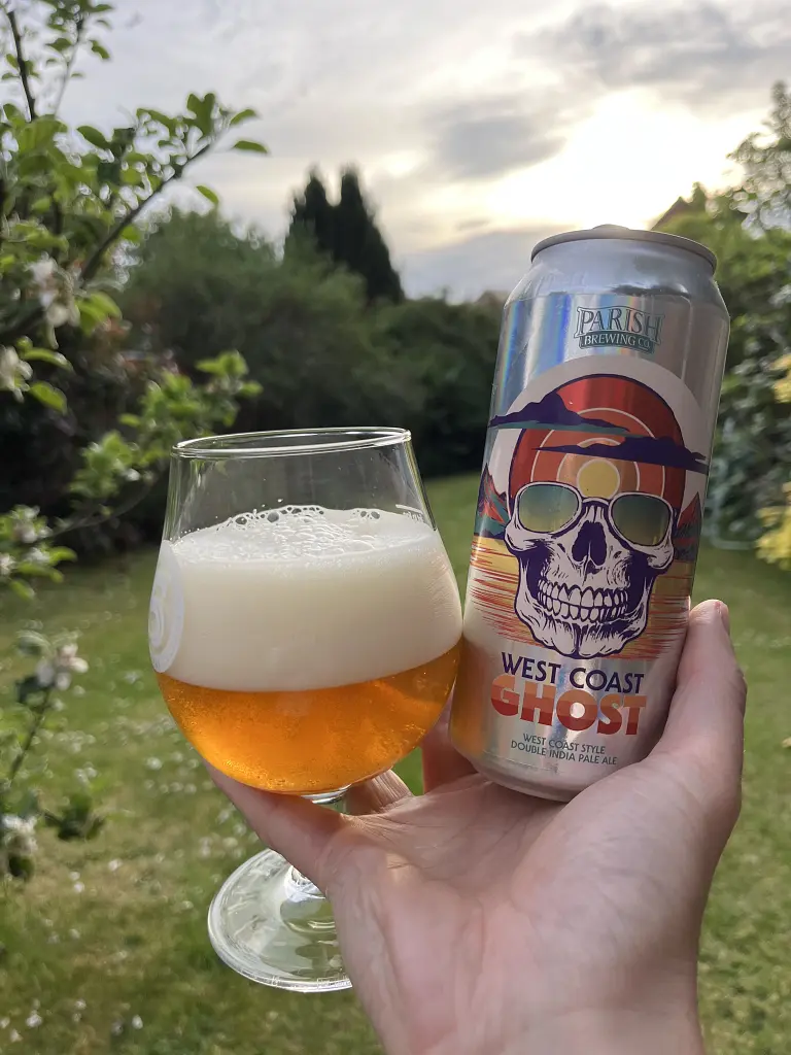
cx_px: 396
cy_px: 528
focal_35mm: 26
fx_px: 792
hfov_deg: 53.1
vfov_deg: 67.3
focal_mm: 5.1
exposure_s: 1/473
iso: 50
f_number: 1.6
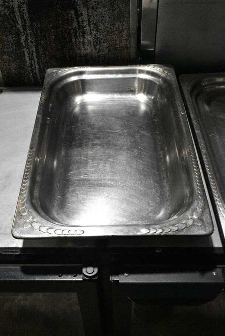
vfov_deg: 49.5
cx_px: 112
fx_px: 365
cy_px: 168
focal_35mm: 39
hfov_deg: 34.3
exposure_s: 1/640
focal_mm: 26
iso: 6400
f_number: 10
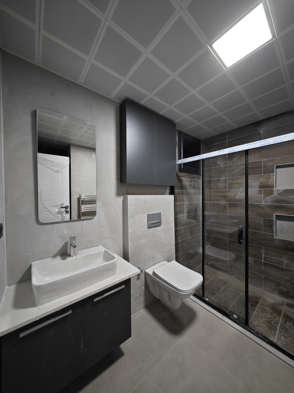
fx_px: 136
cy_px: 196
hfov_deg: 94.5
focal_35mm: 12
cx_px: 147
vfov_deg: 110.5
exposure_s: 1/33.3
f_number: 1.8
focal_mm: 2.03
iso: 250
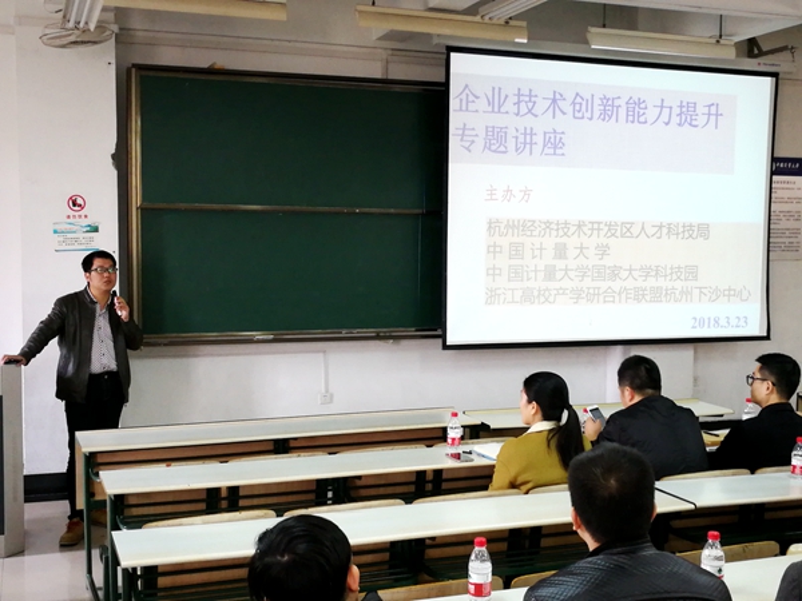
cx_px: 401
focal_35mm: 43
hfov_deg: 43.9
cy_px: 300
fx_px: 996
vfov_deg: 33.6
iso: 200
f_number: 2.2
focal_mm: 3.95
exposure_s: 1/33.3
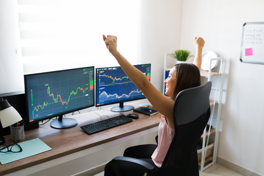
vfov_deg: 37.9
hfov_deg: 54.4
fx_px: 257
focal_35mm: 35
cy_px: 88
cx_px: 132
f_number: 1.8
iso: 500
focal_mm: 35
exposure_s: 1/125
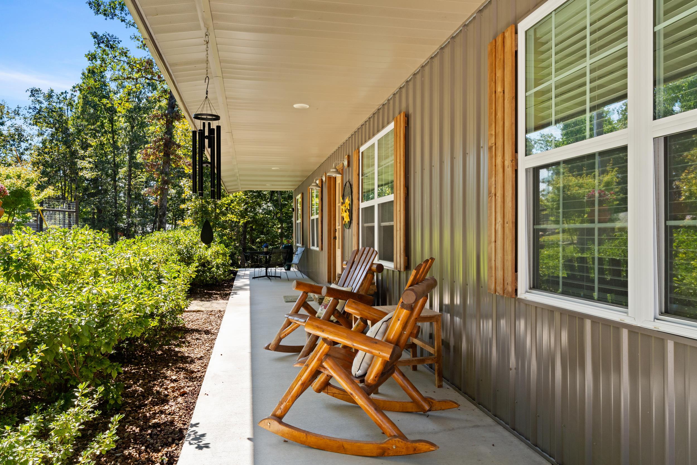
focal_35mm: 26
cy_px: 232
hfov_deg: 69.5
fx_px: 502
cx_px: 348
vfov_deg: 49.6
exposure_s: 1/40
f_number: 9
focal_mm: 17.3
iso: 200
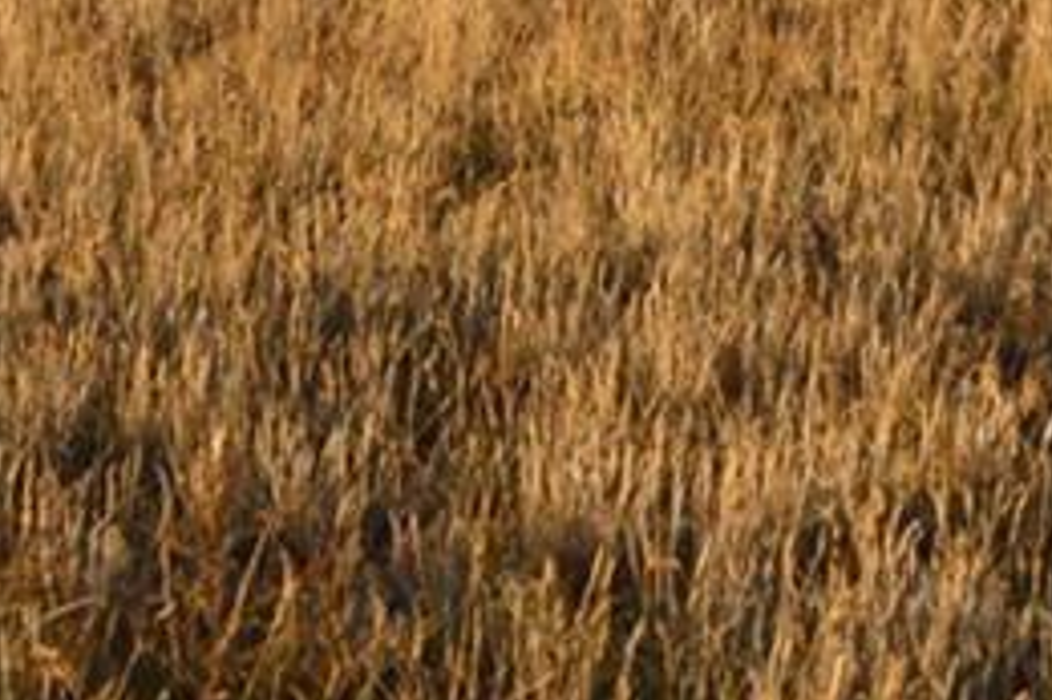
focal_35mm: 507
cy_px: -900
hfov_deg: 4.0
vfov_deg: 2.7
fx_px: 14808
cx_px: 2132
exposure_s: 1/320
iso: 400
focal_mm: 55
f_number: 10
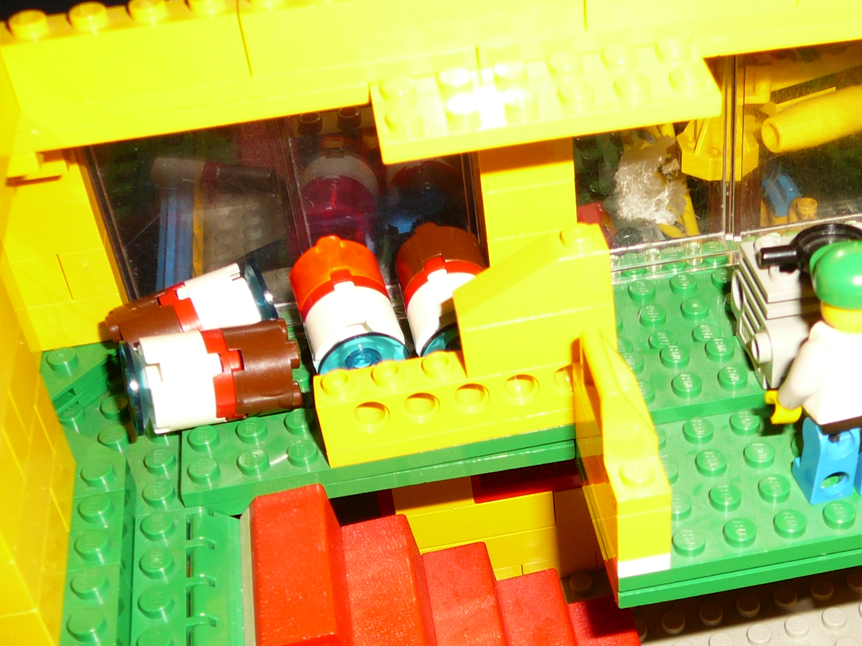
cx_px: 595
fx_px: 1345
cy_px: 436
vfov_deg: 26.9
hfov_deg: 35.1
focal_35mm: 54
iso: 100
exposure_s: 1/30
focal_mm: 5.2
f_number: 2.8
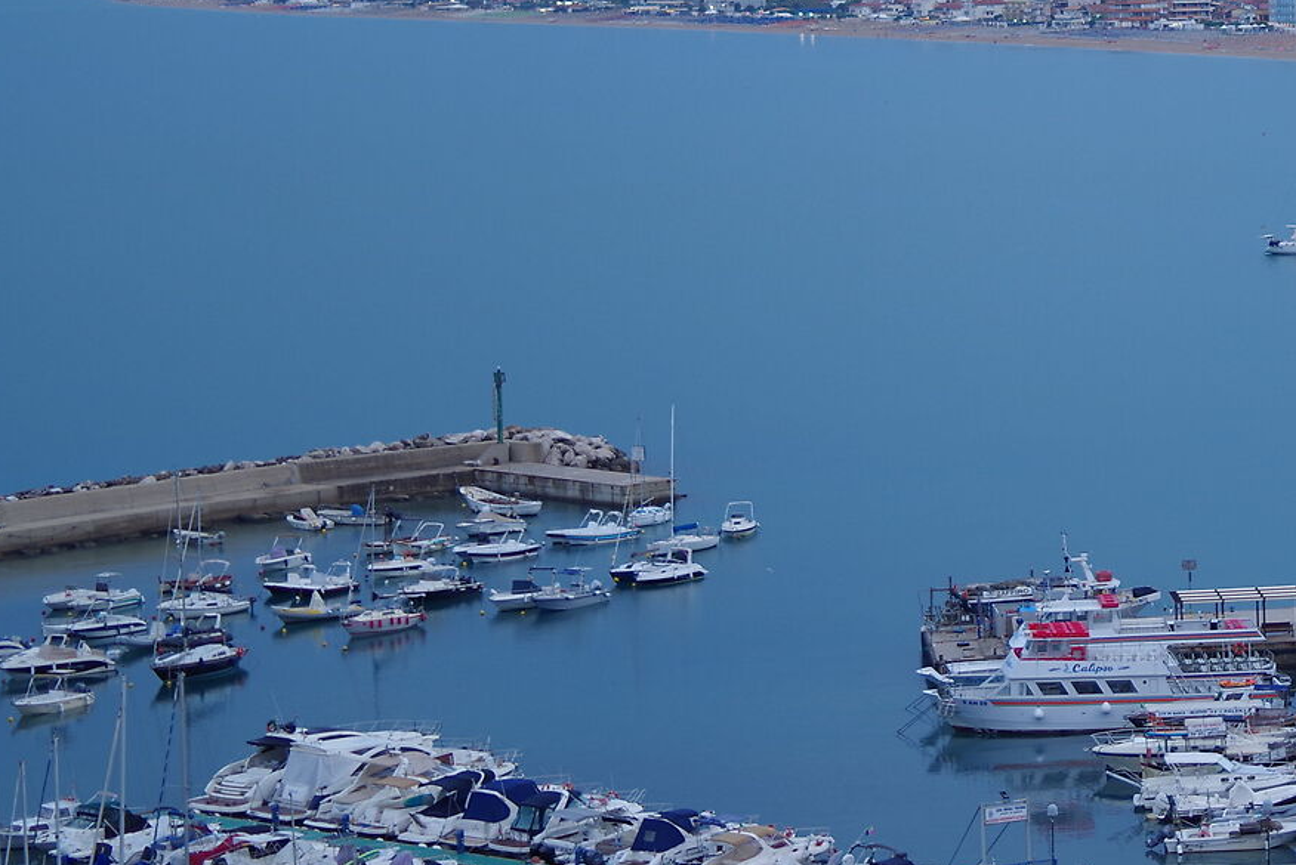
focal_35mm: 137
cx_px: 1426
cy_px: 67
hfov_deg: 14.6
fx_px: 4934
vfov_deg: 10.0
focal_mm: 50
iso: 100
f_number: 1.6
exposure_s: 1/60
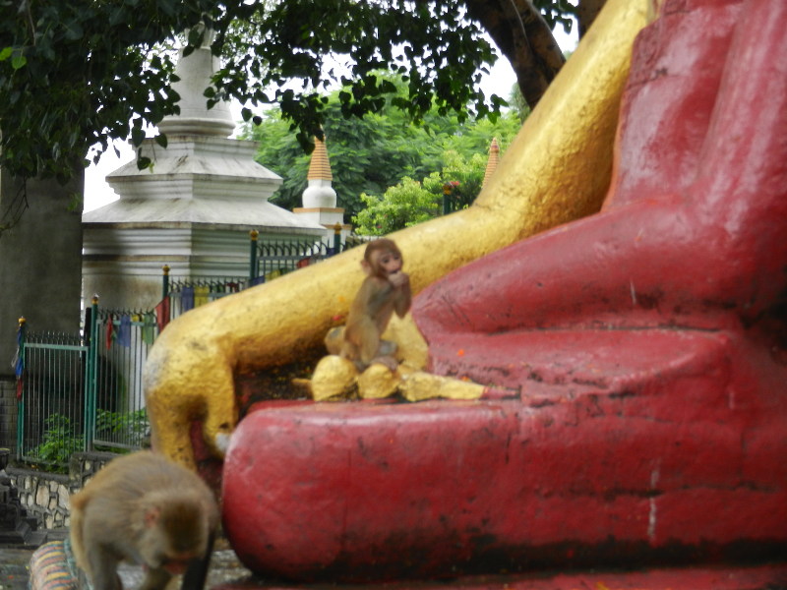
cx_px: 394
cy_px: 295
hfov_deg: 18.5
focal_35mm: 106
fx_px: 2410
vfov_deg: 14.0
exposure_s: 1/100
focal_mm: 19.1
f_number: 5
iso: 160
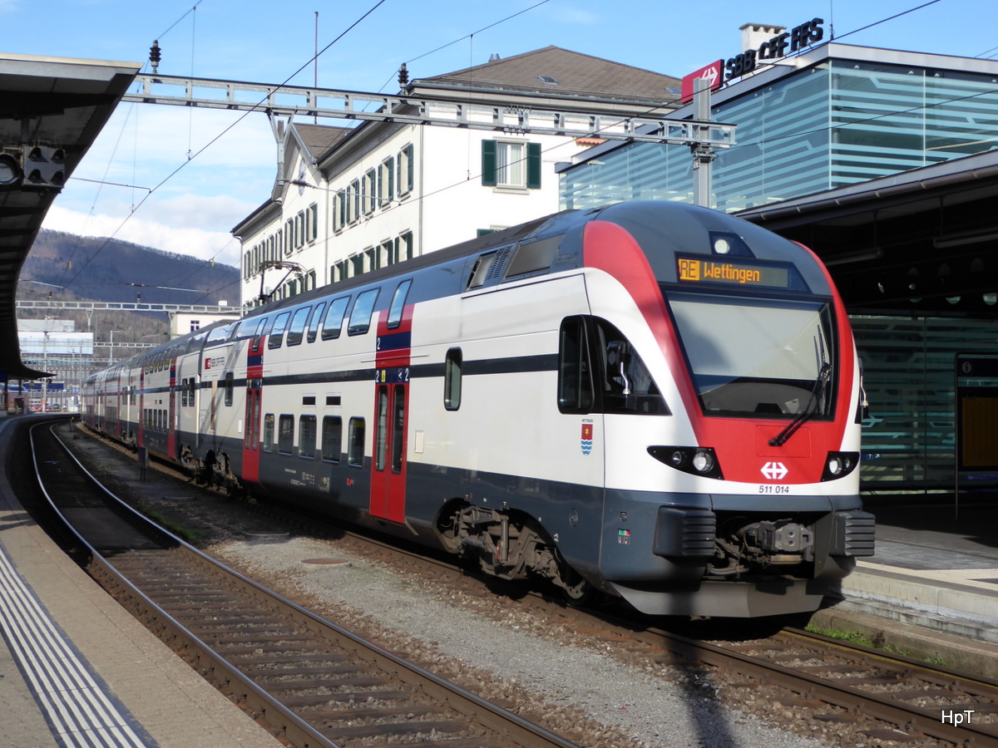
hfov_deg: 38.9
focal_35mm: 49
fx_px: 1413
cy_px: 374
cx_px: 499
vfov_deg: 29.7
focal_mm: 8.4
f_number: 4
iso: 125
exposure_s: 1/400
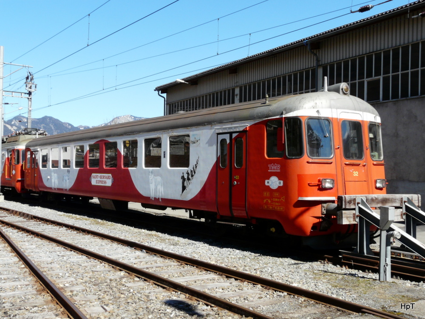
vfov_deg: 34.3
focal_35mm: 42
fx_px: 516
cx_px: 212
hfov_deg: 44.8
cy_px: 160
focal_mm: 6.8
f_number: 5.6
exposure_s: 1/400
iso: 100
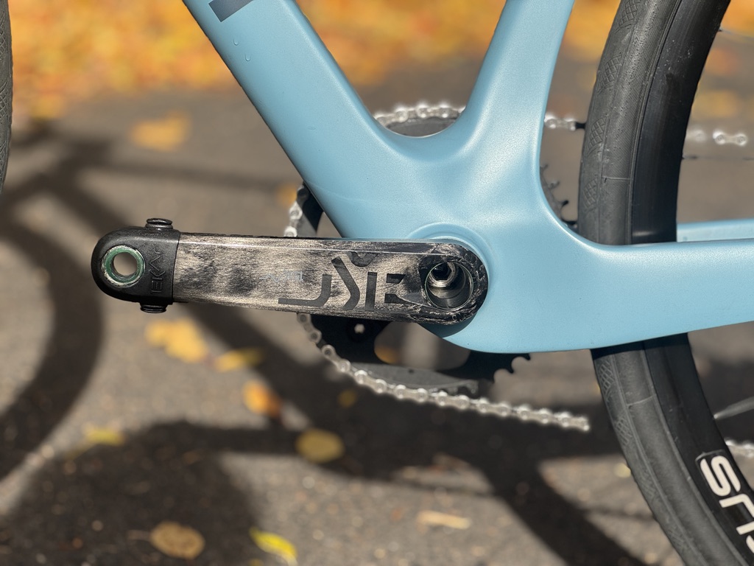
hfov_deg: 25.3
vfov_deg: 19.1
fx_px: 1677
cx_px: 377
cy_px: 283
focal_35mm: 77
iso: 25
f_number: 2.8
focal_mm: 9
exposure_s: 1/518
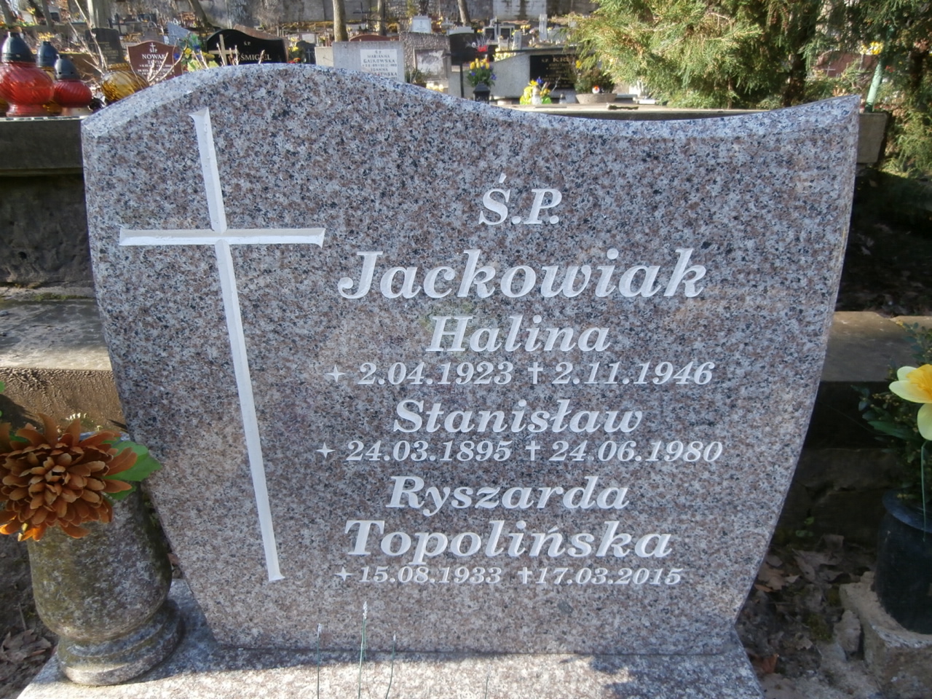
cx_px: 466
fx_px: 646
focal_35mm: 24
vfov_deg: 56.8
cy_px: 350
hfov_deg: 71.6
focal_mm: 4.2
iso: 100
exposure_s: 1/160
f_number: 3
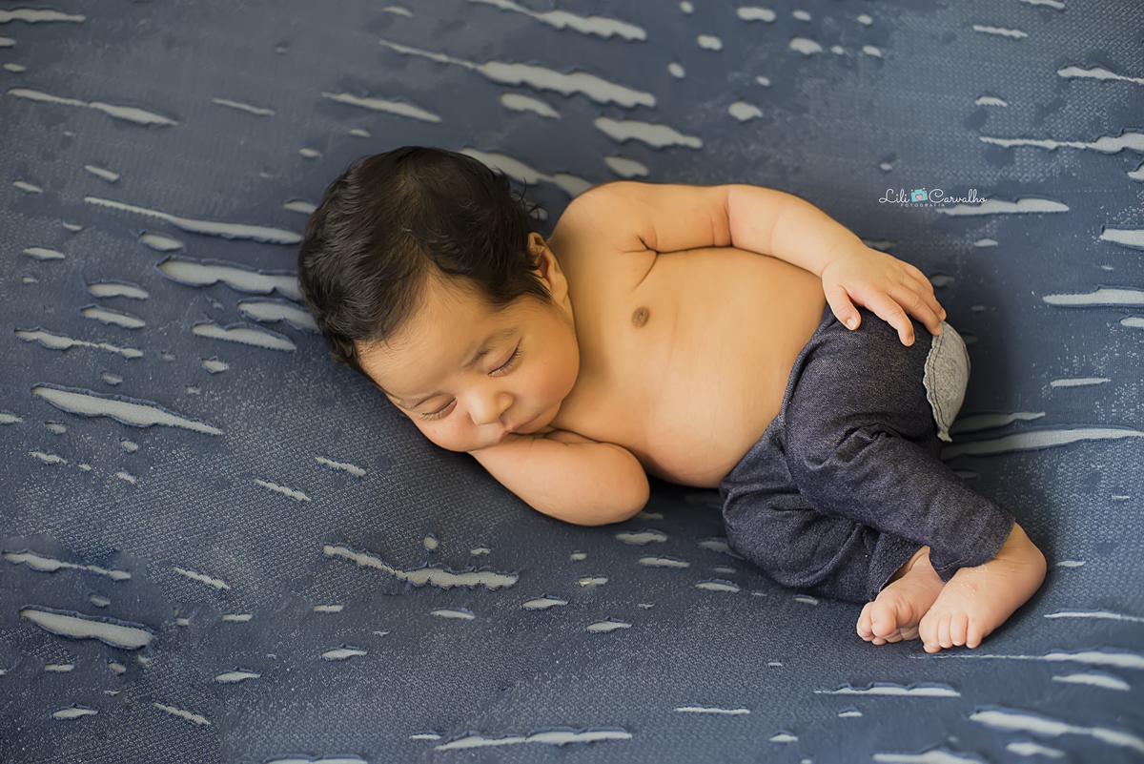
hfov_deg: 39.6
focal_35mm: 50
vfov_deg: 27.0
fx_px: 1589
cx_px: 572
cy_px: 382
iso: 2000
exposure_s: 1/125
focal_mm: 50
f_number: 3.2
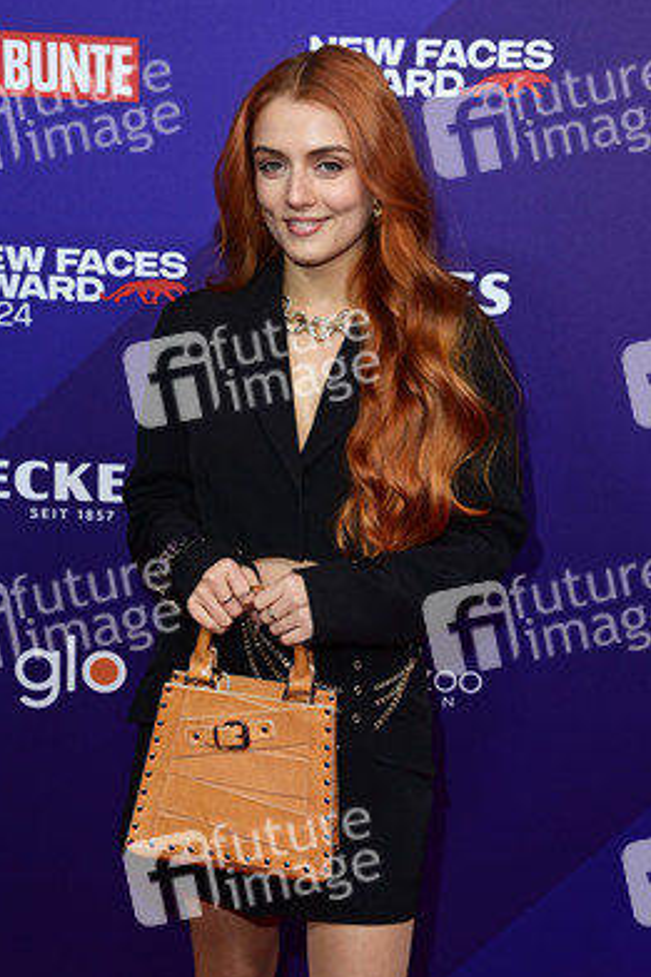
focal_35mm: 51
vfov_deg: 38.9
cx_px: 324
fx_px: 1384
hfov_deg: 26.5
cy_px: 493
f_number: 6.3
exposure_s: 1/250
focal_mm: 50
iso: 800
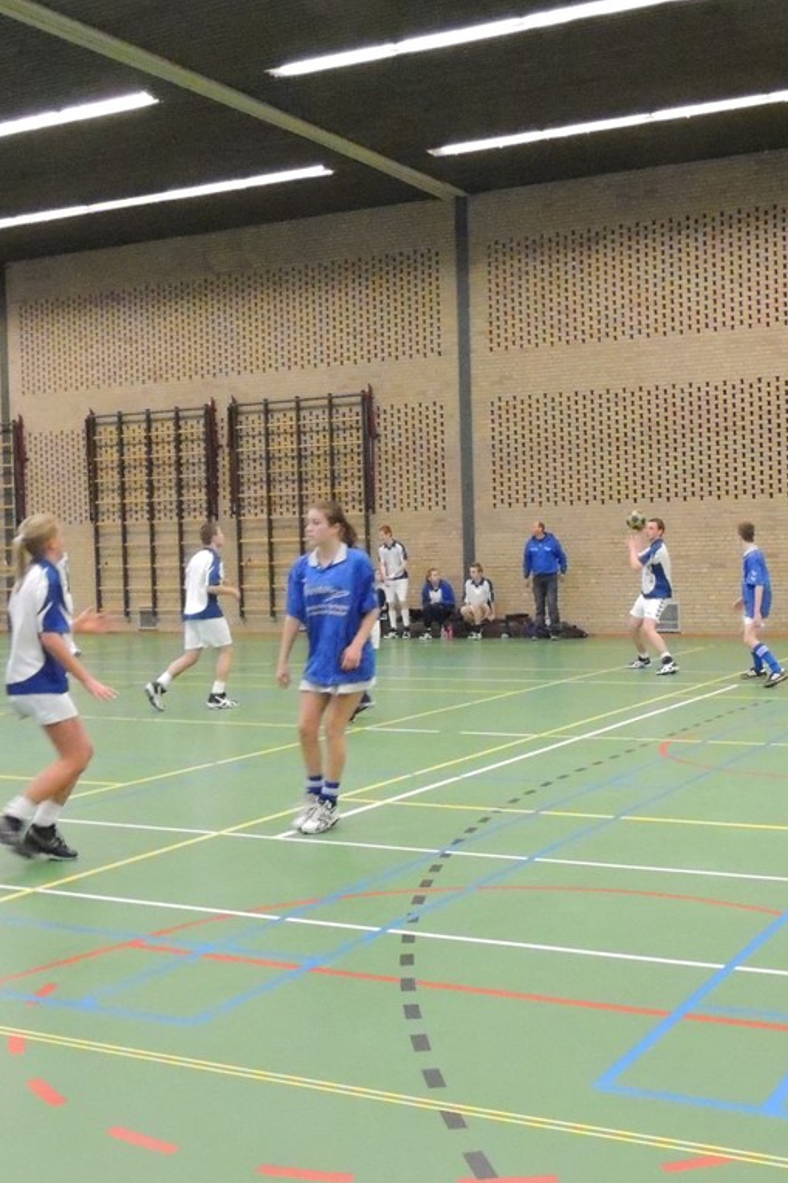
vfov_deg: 42.8
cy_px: 592
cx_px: 433
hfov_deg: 29.2
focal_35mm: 46
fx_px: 1511
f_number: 4.5
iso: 3200
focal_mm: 5.8
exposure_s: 1/100
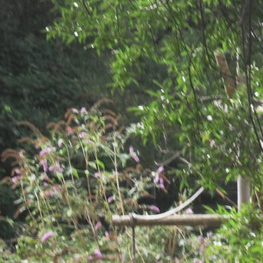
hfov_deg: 7.8
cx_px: 526
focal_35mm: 214
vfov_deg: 8.2
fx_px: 1839
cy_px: 140
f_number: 4.3
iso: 100
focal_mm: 10.1
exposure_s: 1/60
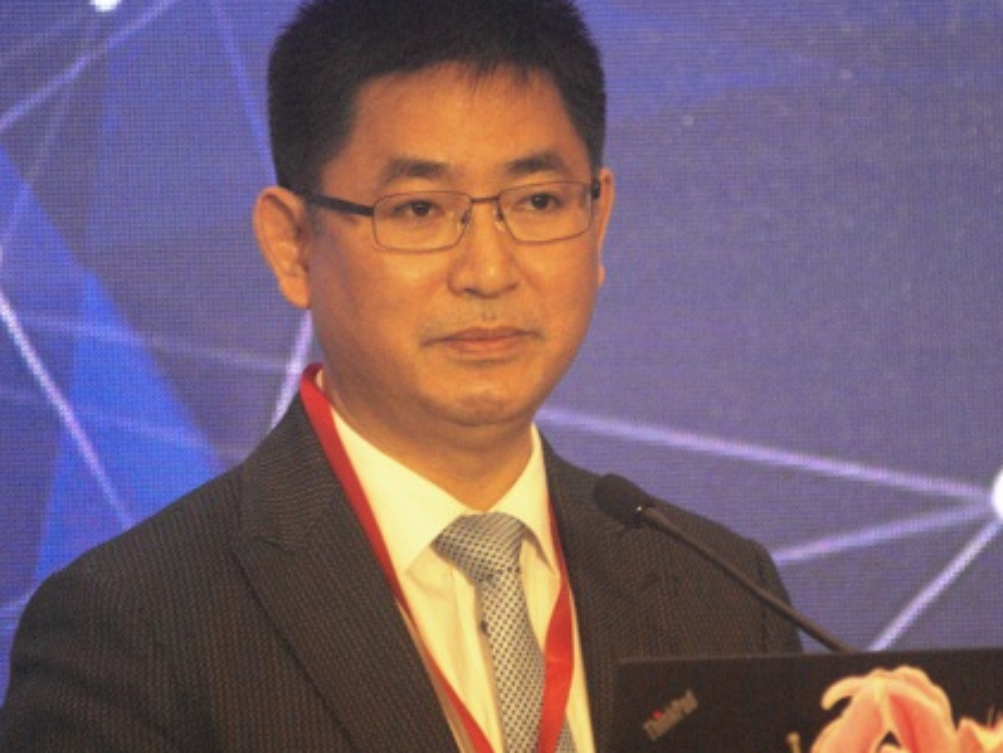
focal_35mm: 514
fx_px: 14897
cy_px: 381
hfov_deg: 3.9
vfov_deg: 2.9
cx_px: 548
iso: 1600
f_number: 5.6
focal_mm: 300
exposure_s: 1/80
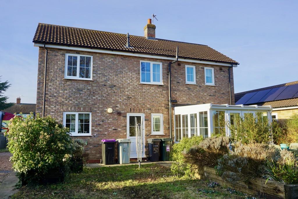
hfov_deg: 73.7
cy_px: 100
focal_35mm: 24
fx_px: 199
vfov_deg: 53.1
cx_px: 149
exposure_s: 1/100
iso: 100
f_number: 9
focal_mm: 16
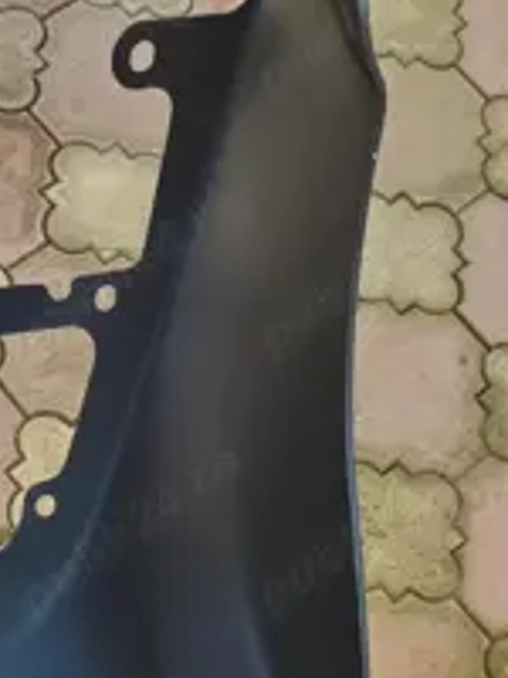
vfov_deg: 35.1
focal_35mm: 52
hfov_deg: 26.6
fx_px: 1017
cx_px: 10
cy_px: 586
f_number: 1.8
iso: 100
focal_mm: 4.75
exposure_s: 1/104
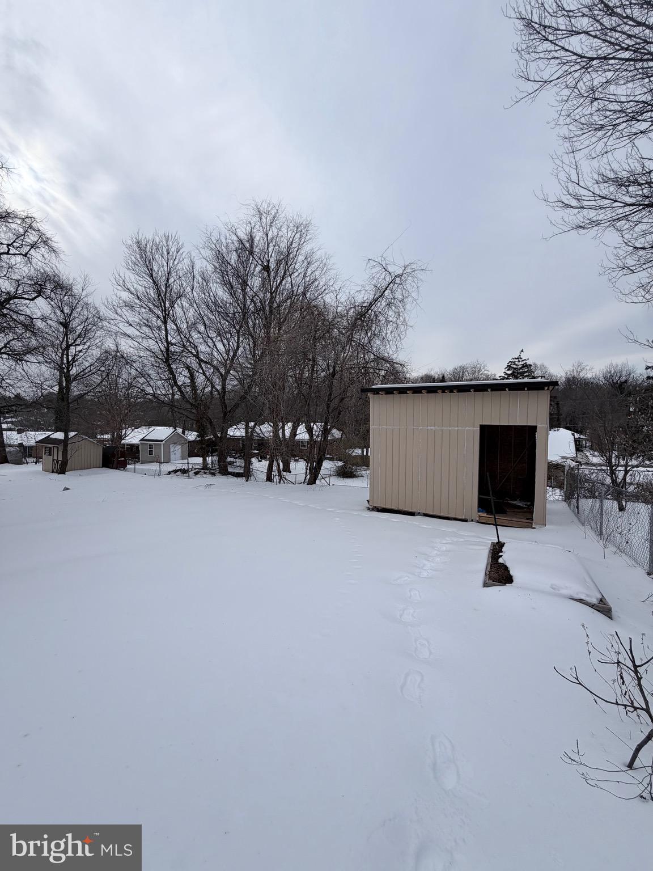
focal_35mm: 14
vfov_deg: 102.1
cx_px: 326
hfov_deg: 85.7
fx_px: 352
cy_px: 436
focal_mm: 2.22
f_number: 2.2
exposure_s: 1/1189
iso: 20
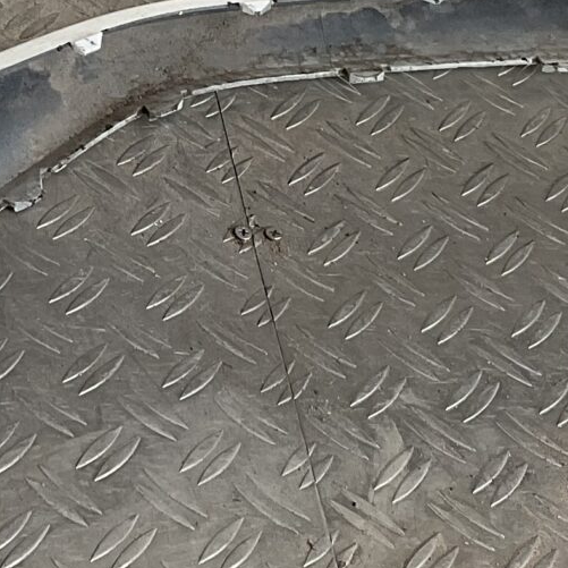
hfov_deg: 13.3
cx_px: 178
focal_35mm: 131
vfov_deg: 13.2
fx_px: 2432
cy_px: 11
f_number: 1.8
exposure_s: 1/203
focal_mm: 3
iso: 16
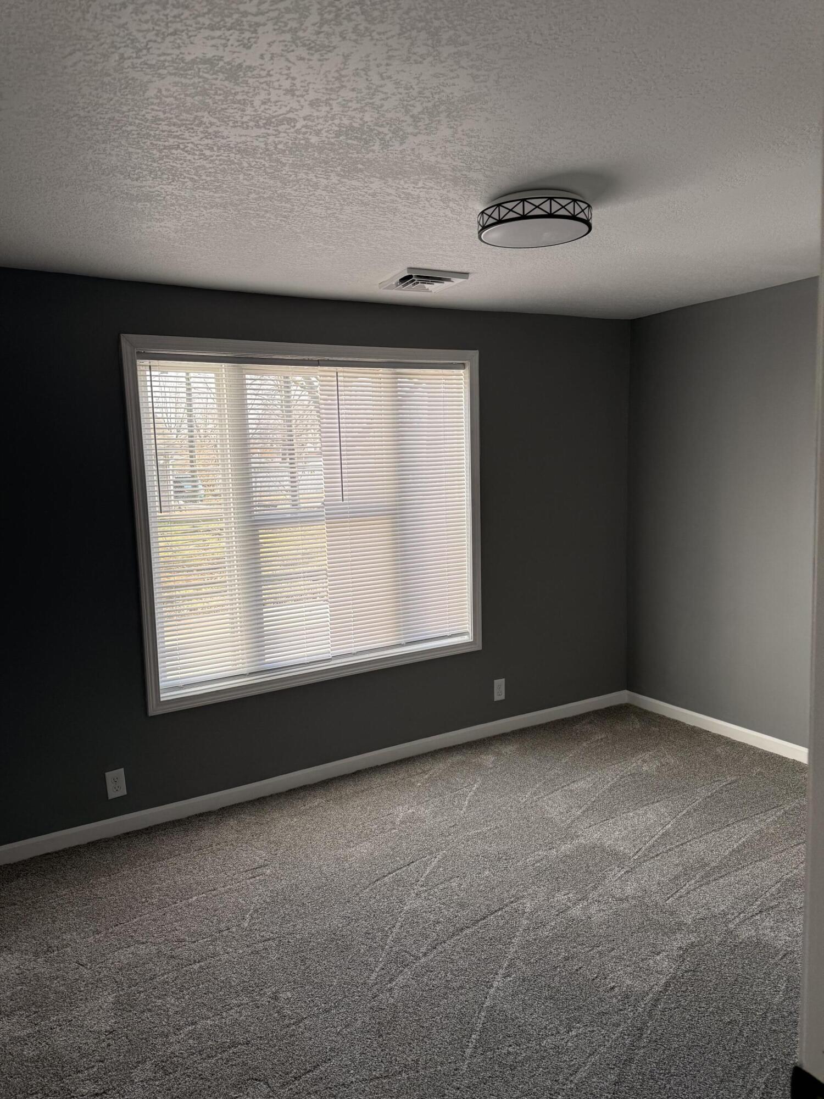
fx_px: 762
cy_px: 550
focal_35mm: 24
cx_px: 412
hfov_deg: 56.8
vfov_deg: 71.6
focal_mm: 6.76
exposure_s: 1/312
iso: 80
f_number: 1.78
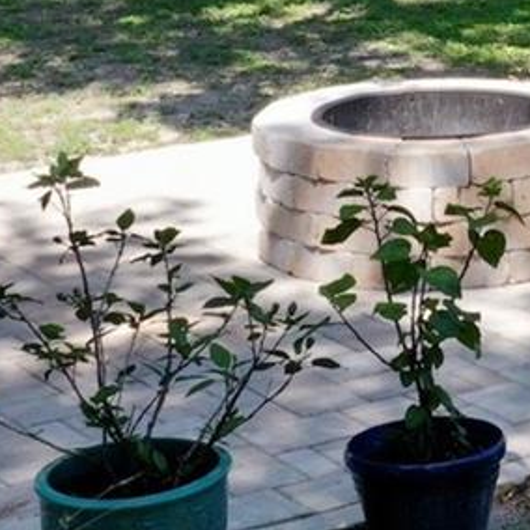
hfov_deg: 12.7
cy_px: -355
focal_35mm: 134
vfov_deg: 12.2
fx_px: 2321
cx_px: 668
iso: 100
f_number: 11
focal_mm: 10.26
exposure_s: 1/50
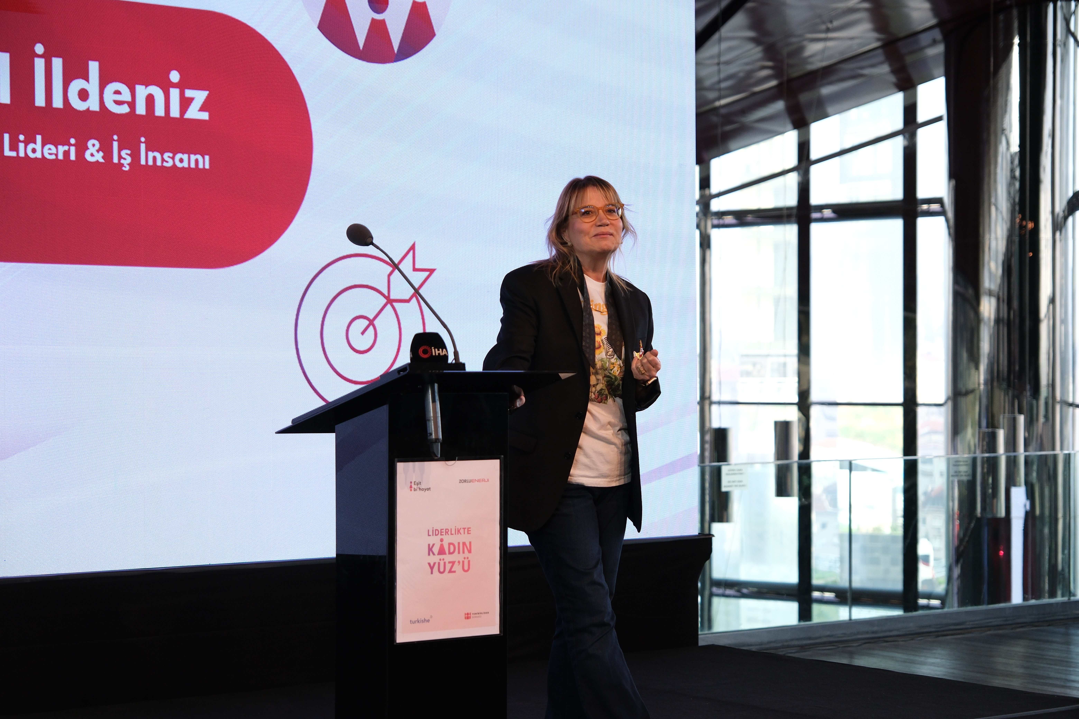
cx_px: 540
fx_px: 2248
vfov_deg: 18.2
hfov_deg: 27.0
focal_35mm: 75
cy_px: 360
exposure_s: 1/320
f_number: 2.8
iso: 800
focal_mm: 50
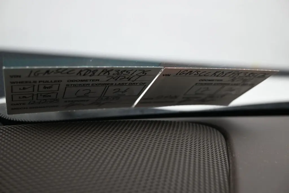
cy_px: 96
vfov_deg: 35.5
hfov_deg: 51.3
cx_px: 144
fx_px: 301
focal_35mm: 38
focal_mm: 25
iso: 400
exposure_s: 1/160
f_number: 4.2
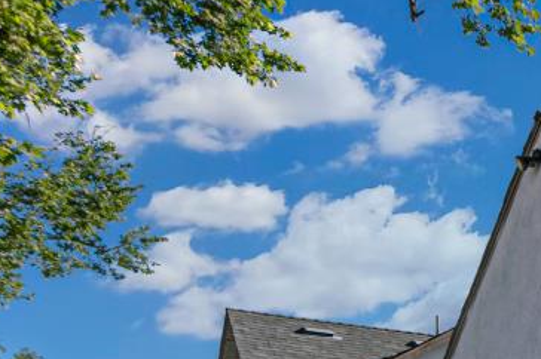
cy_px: 561
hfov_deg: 19.8
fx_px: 1022
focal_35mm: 68
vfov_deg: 17.6
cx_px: 1020
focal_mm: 11
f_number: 9
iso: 100
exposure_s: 1/250
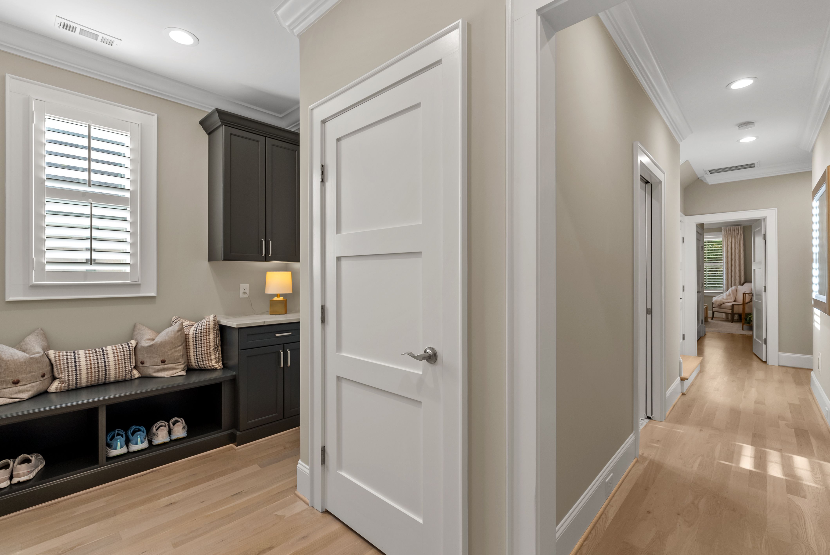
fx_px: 369
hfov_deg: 96.7
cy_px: 278
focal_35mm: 16
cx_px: 415
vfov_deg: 73.8
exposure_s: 1/10
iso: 250
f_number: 8
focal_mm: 16
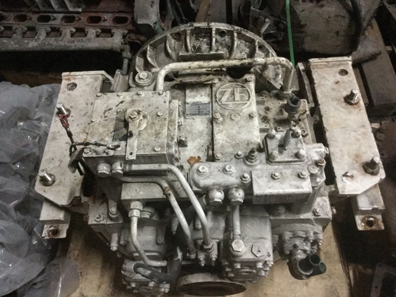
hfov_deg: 58.3
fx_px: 355
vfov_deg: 45.5
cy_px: 148
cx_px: 198
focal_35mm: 31
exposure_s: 1/15
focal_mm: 3.3
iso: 500
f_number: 2.4
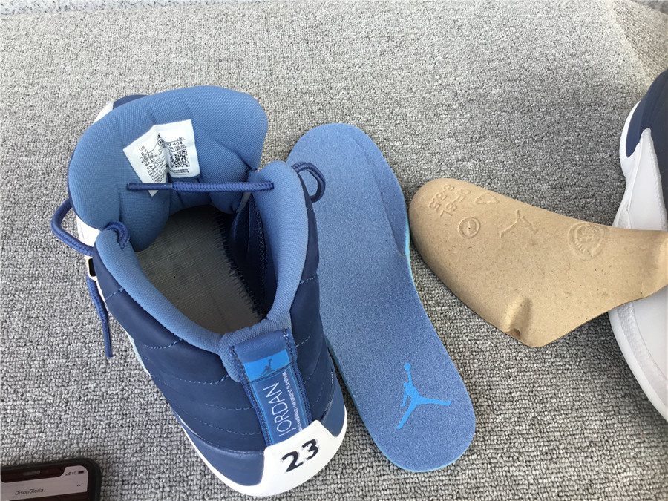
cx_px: 334
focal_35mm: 31
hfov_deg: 58.4
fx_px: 598
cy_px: 250
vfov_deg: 45.4
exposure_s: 1/100
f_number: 2.4
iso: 25
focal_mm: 3.3
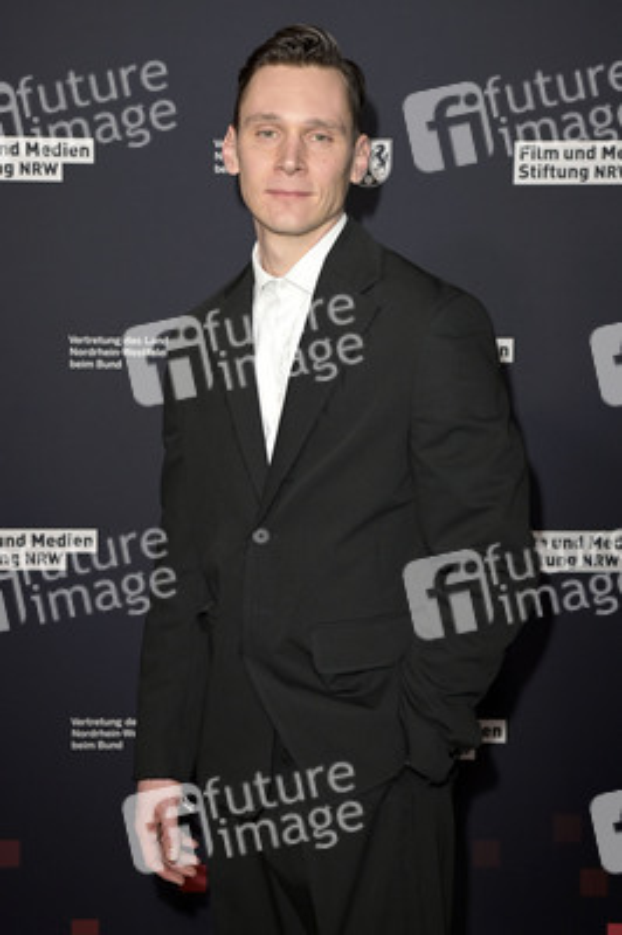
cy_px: 468
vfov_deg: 35.7
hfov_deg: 24.2
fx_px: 1454
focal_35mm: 56
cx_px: 311
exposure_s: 1/250
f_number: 5
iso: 1000
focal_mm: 56
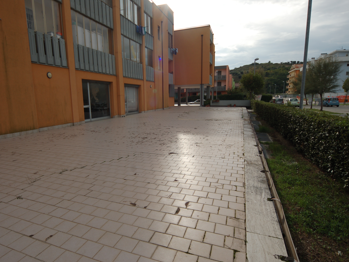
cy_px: 132
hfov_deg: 81.2
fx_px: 202
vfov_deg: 66.0
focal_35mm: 20
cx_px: 149
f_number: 7.1
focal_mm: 12
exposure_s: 1/500
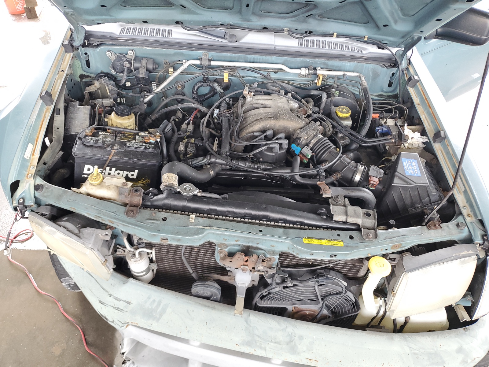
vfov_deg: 53.1
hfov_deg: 67.3
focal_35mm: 26
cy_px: 184
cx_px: 244
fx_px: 367
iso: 75
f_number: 1.5
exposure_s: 1/120
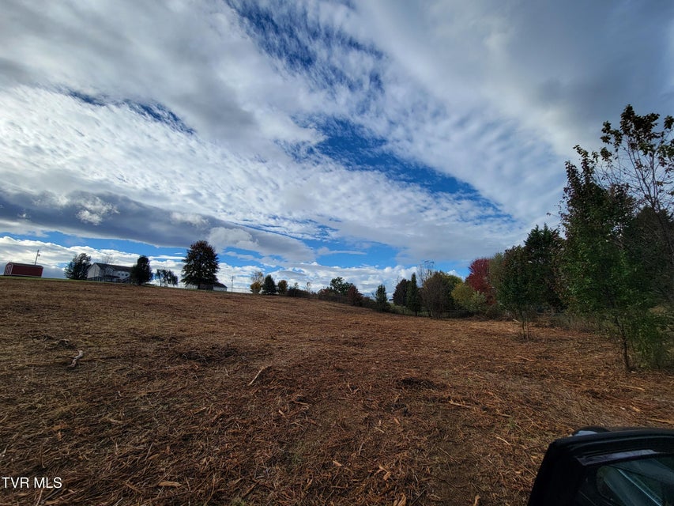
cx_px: 337
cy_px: 253
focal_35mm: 13
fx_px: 253
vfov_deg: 89.9
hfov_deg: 106.2
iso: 50
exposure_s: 1/2000
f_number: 2.2
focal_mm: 2.2
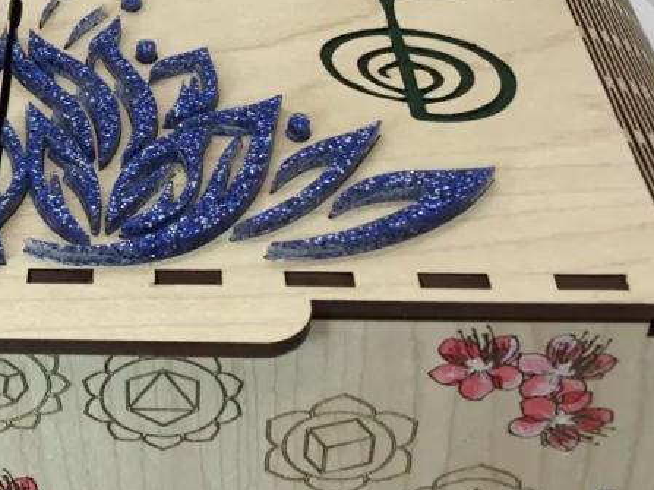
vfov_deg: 20.4
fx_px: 1341
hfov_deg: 26.1
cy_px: 86
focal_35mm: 71
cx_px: 10
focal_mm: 3.3
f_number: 2.4
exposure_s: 1/120
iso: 25
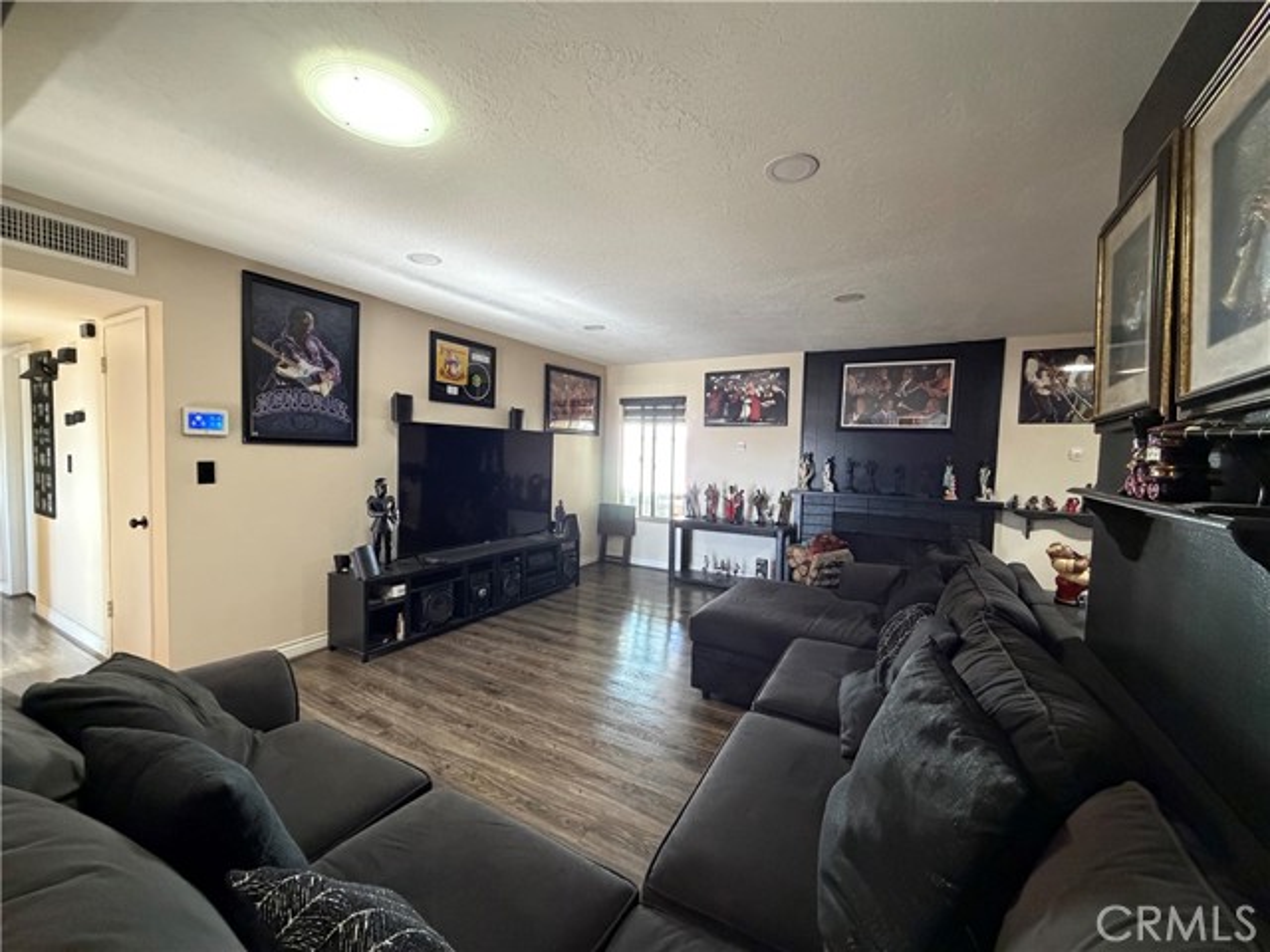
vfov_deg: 85.7
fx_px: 514
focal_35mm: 14
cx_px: 635
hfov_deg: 102.1
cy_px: 476
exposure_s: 1/60
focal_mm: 2.22
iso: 640
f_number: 2.2
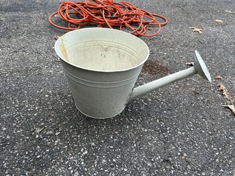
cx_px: 118
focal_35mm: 26
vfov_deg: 53.0
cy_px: 88
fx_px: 176
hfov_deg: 67.3
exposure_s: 1/427
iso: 50
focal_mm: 5.7
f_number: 1.5
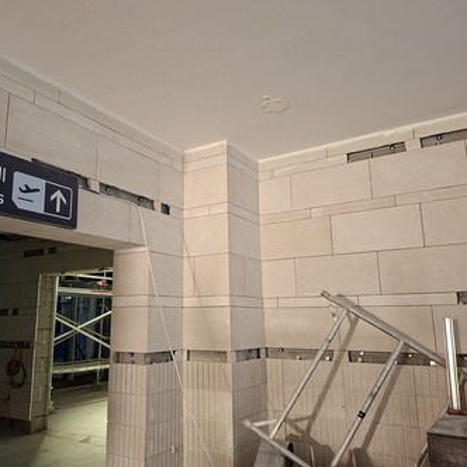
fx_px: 427
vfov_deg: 57.3
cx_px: 202
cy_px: 234
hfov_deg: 57.1
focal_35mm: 28
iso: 320
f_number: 1.8
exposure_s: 1/50
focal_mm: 5.54
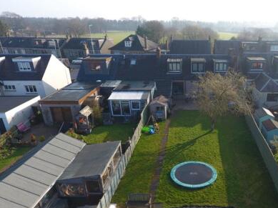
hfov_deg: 58.0
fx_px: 241
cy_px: 141
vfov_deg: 45.9
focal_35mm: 30
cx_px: 196
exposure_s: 1/356
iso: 100
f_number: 2.8
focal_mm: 3.61
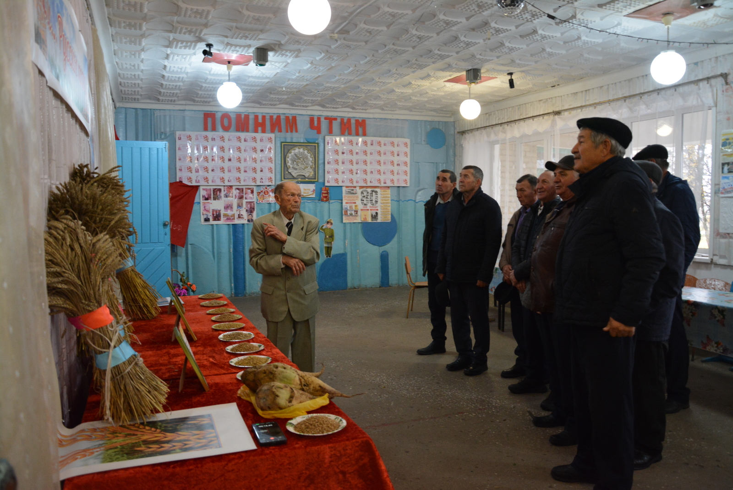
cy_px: 245
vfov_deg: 48.0
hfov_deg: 67.4
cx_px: 366
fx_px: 550
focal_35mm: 27
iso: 1600
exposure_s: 1/25
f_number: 3.5
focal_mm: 18
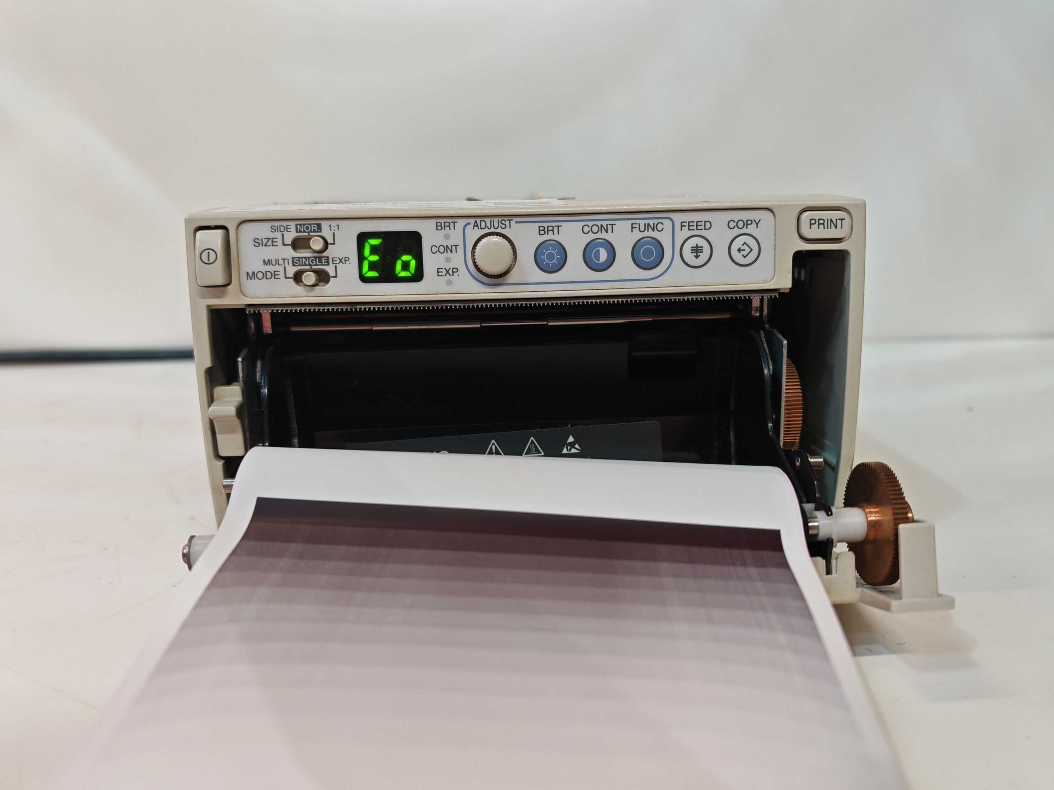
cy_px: 395
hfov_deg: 65.3
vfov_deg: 51.4
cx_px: 527
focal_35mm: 27
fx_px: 822
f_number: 2
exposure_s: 1/100
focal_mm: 6.83
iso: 320
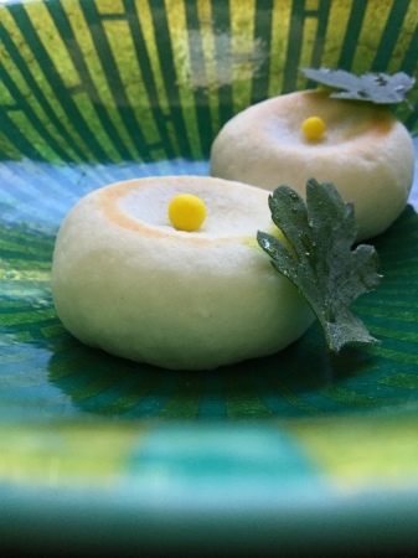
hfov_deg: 45.4
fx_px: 500
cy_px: 279
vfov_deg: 58.4
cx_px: 209
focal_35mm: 31
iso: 80
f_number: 2.4
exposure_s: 1/30
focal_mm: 3.3
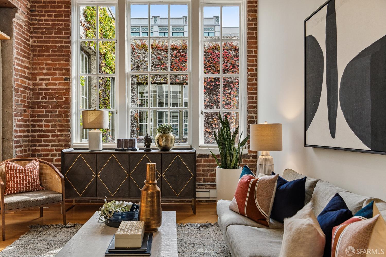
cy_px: 128
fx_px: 300
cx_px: 193
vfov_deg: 46.4
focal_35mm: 28
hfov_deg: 65.5
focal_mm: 28
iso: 400
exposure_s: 1/50
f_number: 11
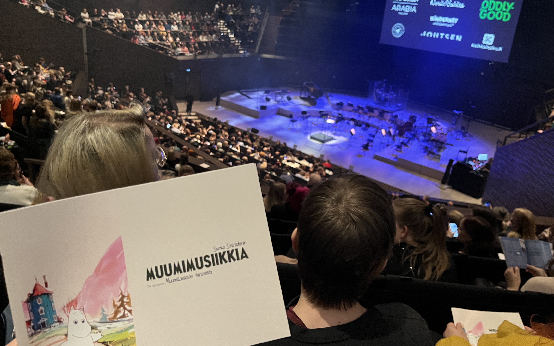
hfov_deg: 66.5
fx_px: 423
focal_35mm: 28
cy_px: 143
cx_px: 276
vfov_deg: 44.4
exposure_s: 1/33
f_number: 1.6
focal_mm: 5.1
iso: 500
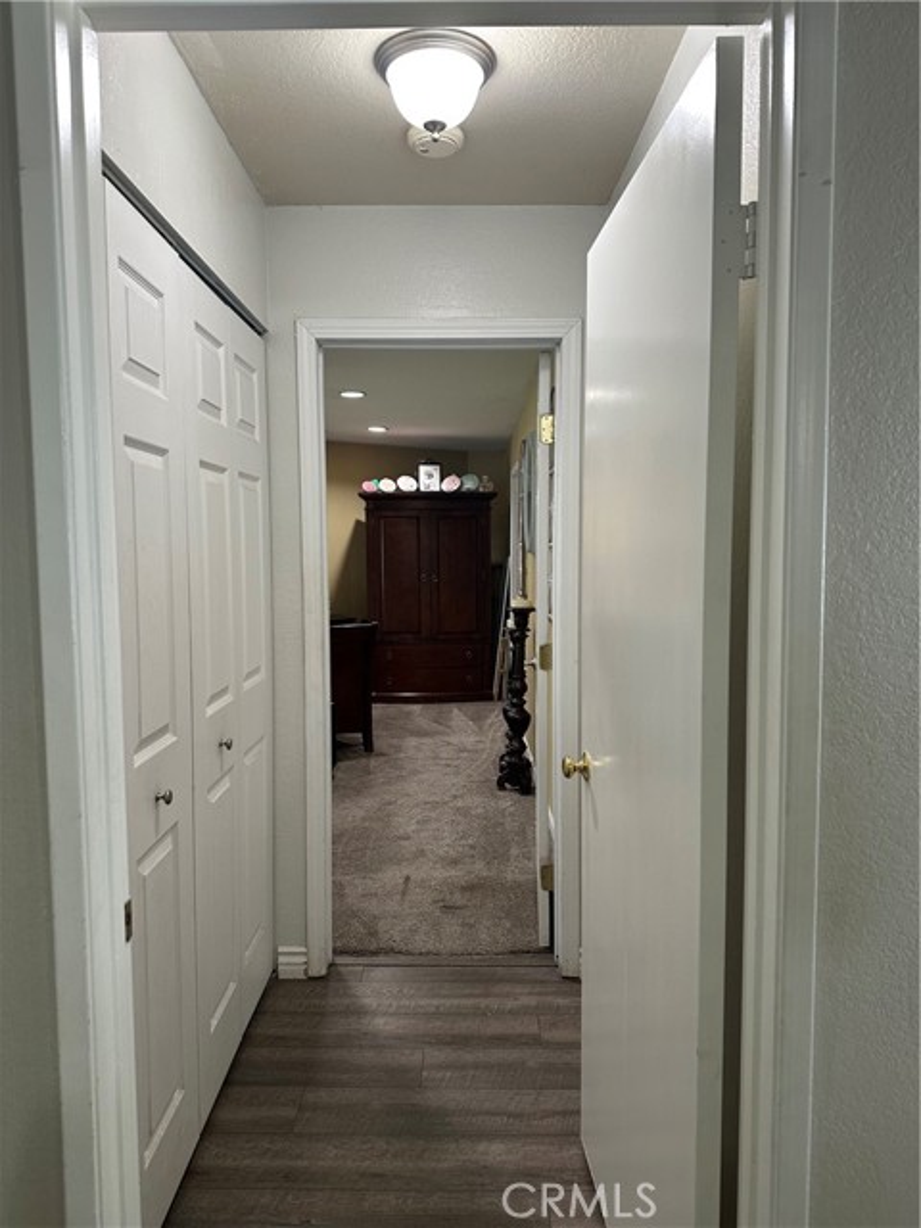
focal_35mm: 24
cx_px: 460
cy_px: 614
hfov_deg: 56.8
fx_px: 851
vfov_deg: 71.6
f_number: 1.78
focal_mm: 6.86
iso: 200
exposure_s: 1/60
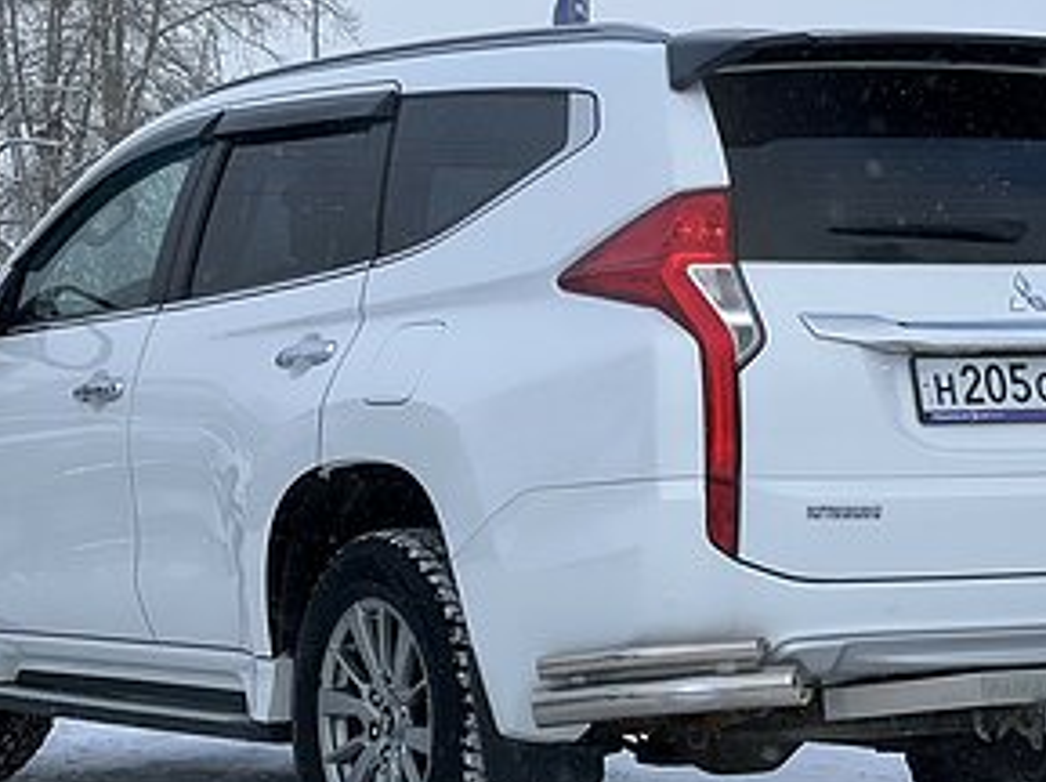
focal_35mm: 146
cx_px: 554
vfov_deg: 10.1
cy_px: 358
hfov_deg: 13.5
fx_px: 4406
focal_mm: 9
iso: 32
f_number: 2.8
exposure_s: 1/369
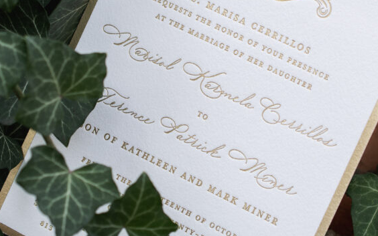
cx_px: 259
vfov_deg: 11.8
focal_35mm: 111
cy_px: 69
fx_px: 1144
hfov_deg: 18.7
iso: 100
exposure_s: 1/320
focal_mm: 40
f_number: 4.5
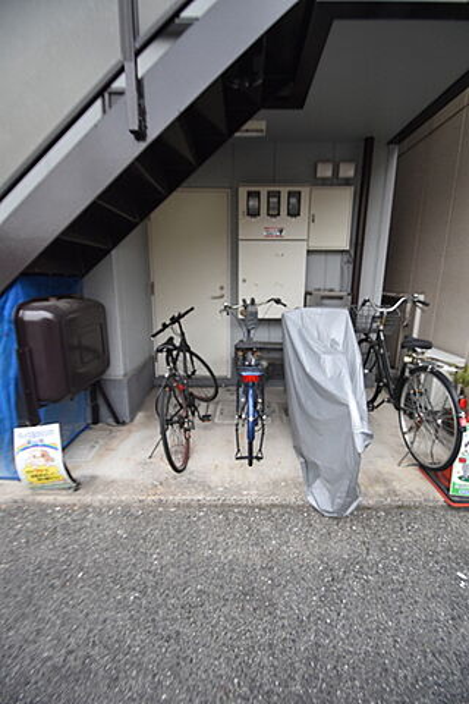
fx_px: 293
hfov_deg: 77.3
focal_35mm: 15
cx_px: 234
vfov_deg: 100.4
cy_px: 352
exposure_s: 1/160
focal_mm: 10
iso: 800
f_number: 3.5
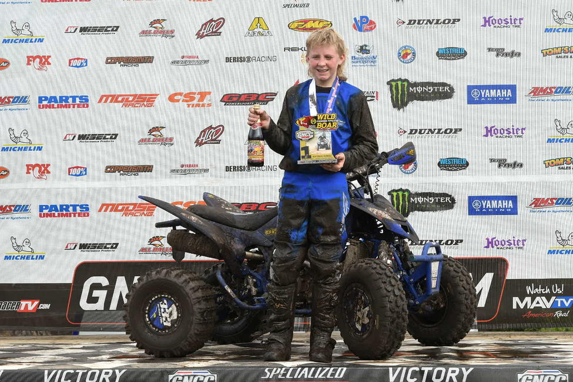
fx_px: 1910
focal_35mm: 120
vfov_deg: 11.4
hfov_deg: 17.1
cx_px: 286
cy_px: 191
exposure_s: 1/1000
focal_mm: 80
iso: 640
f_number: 6.3
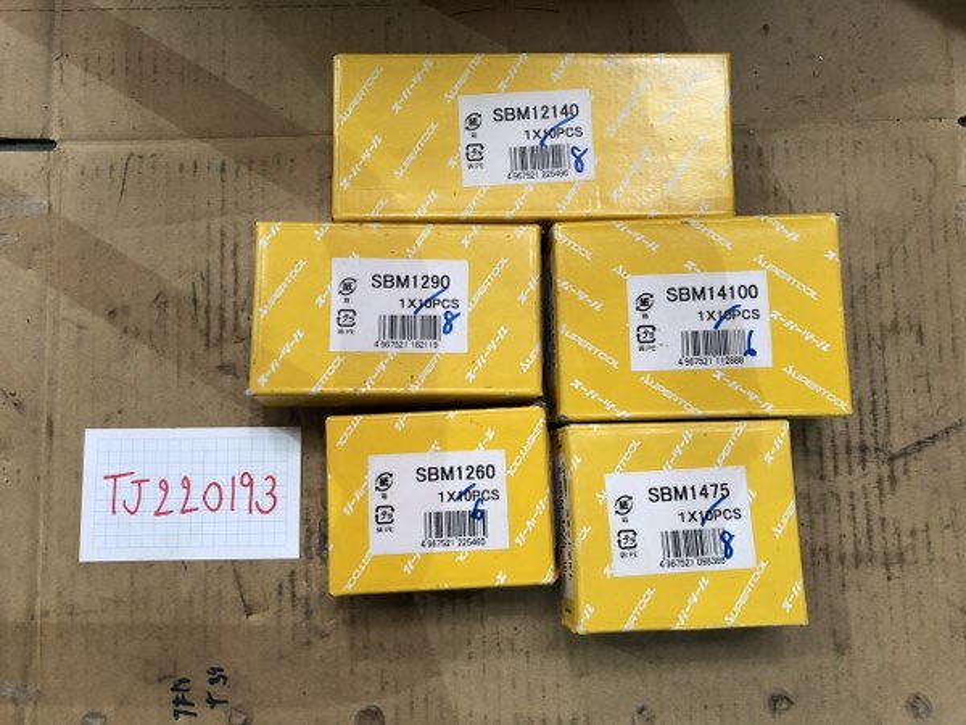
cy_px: 362
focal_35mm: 28
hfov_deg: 63.4
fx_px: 781
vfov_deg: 49.7
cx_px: 483
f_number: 1.8
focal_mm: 4
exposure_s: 1/15
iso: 50
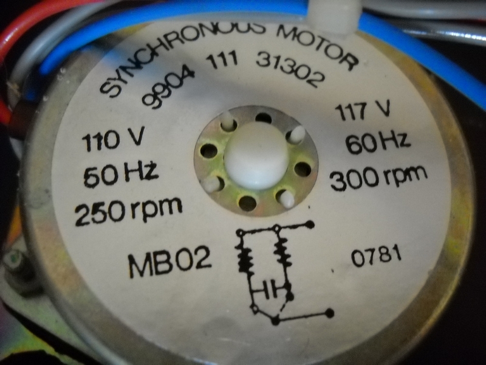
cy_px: 182
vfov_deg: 35.1
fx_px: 576
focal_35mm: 41
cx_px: 243
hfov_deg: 45.8
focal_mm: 6.72
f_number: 3.1
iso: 800
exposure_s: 1/74
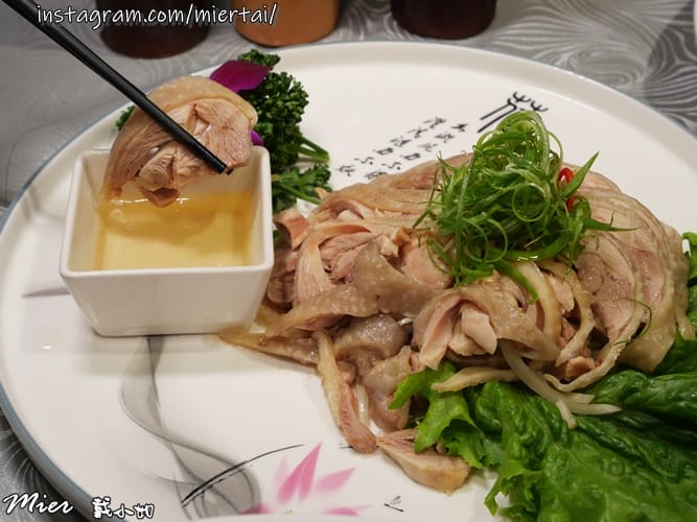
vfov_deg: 22.9
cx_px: 348
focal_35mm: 64
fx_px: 1288
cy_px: 261
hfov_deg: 30.3
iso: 400
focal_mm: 32
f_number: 5.6
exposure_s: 1/80
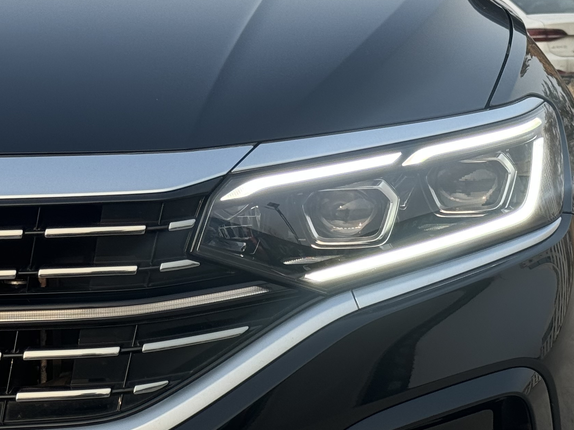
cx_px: 373
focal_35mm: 116
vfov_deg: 12.8
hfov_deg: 16.9
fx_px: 1924
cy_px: 180
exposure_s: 1/1076
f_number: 1.78
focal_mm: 6.76
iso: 64
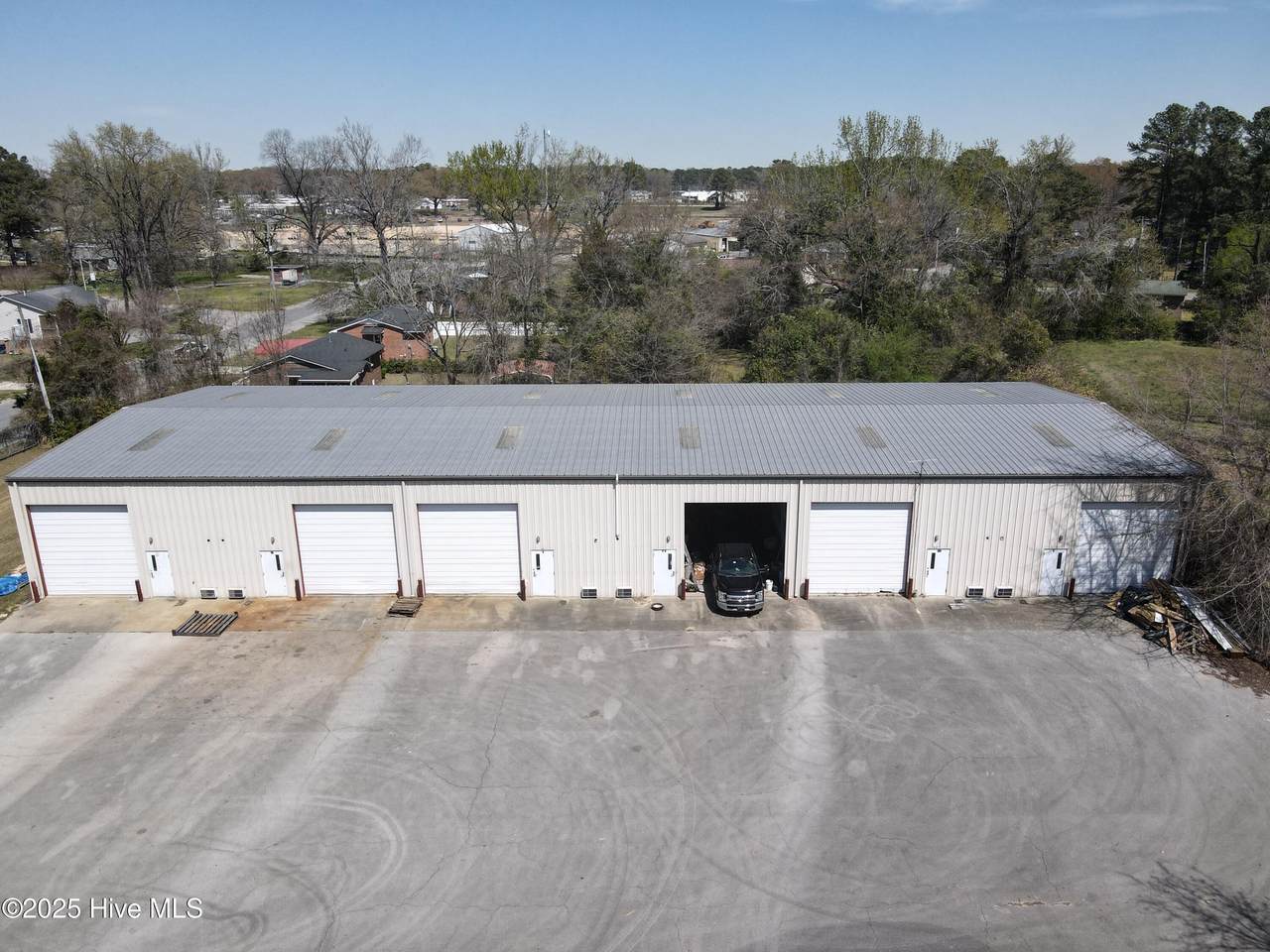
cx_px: 635
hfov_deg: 71.6
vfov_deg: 56.8
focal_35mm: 24
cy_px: 476
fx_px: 881
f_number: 2.8
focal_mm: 4.5
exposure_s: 1/1000
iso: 100
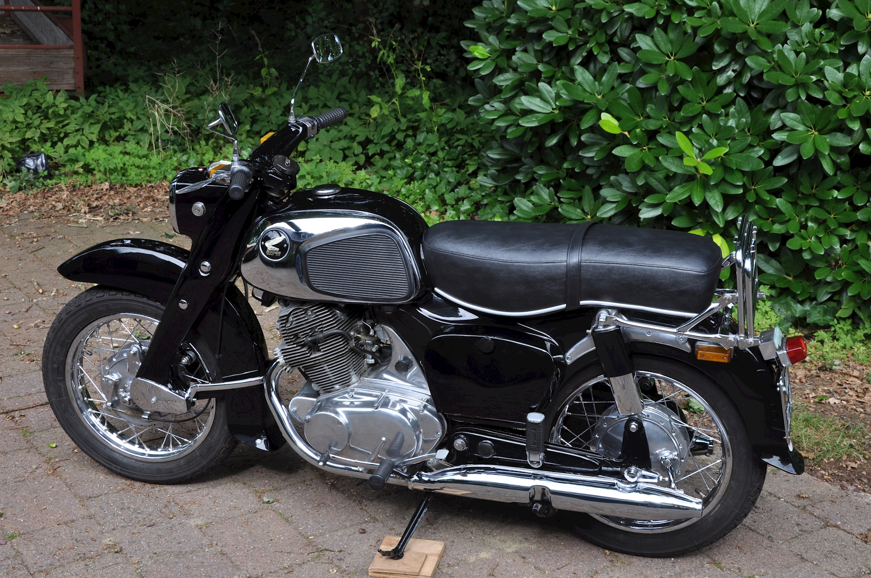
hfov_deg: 37.9
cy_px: 289
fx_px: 1269
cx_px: 436
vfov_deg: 25.7
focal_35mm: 52
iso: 200
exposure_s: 1/125
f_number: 11
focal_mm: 35
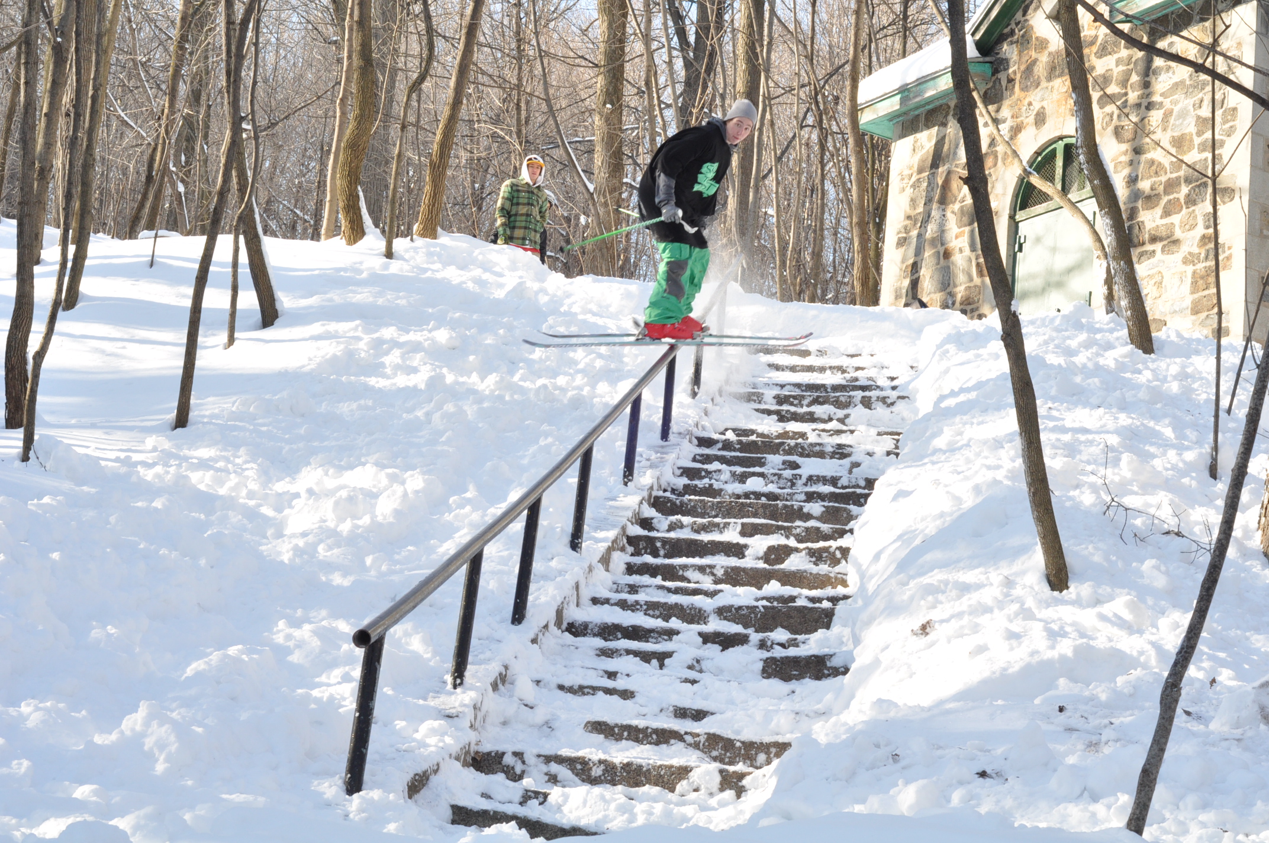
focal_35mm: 75
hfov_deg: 27.0
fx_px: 2641
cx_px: 634
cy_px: 422
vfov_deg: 18.1
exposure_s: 1/100
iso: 500
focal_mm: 50
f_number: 13
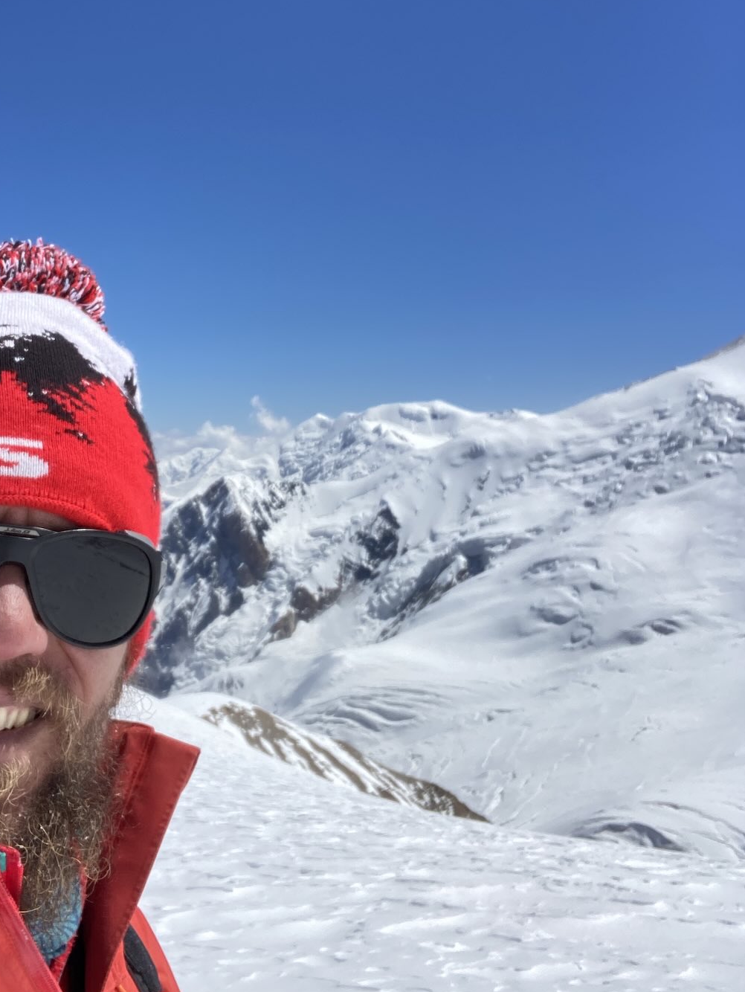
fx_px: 1319
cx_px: 215
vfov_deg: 41.0
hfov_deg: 31.2
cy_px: 393
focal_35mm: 46
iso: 20
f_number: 2.2
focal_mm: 2.87
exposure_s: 1/1185
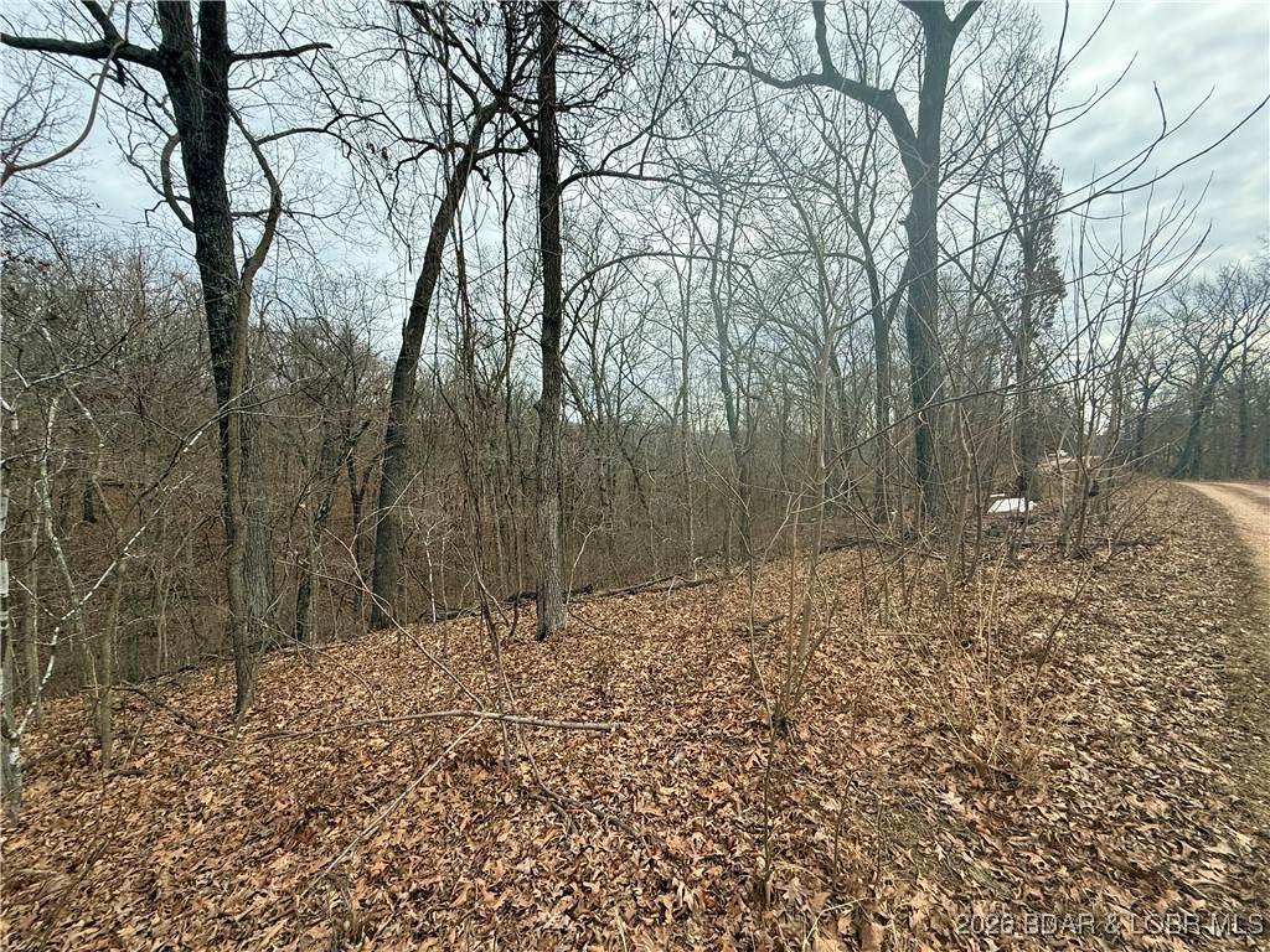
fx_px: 514
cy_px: 476
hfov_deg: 102.1
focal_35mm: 14
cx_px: 635
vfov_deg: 85.7
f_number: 2.2
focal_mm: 2.22
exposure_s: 1/651
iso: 50
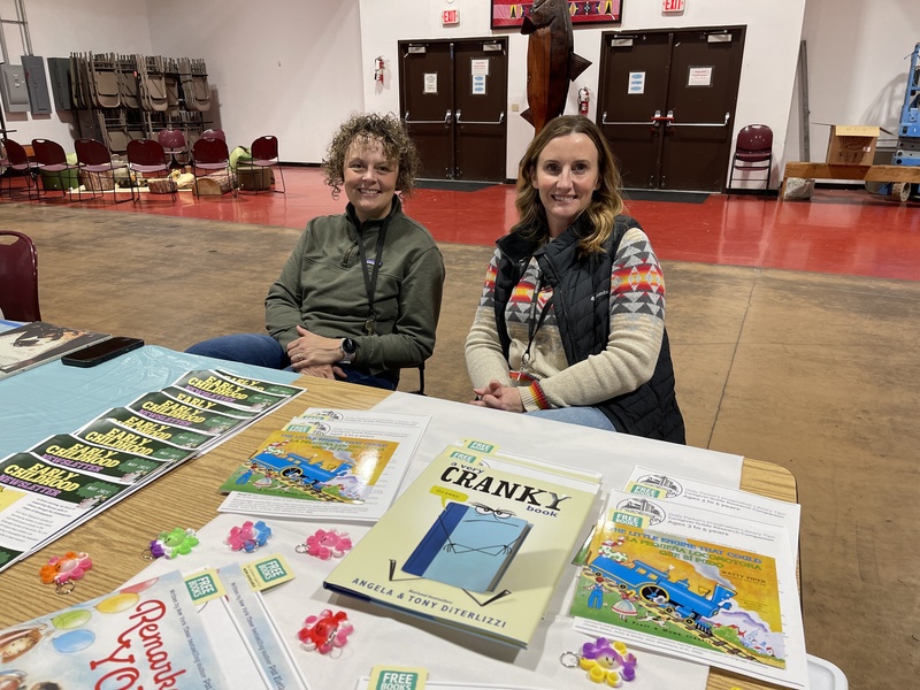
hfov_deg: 67.3
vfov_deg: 53.1
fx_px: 691
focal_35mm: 26
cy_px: 345
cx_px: 460
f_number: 1.6
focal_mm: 5.1
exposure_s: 1/98
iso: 125
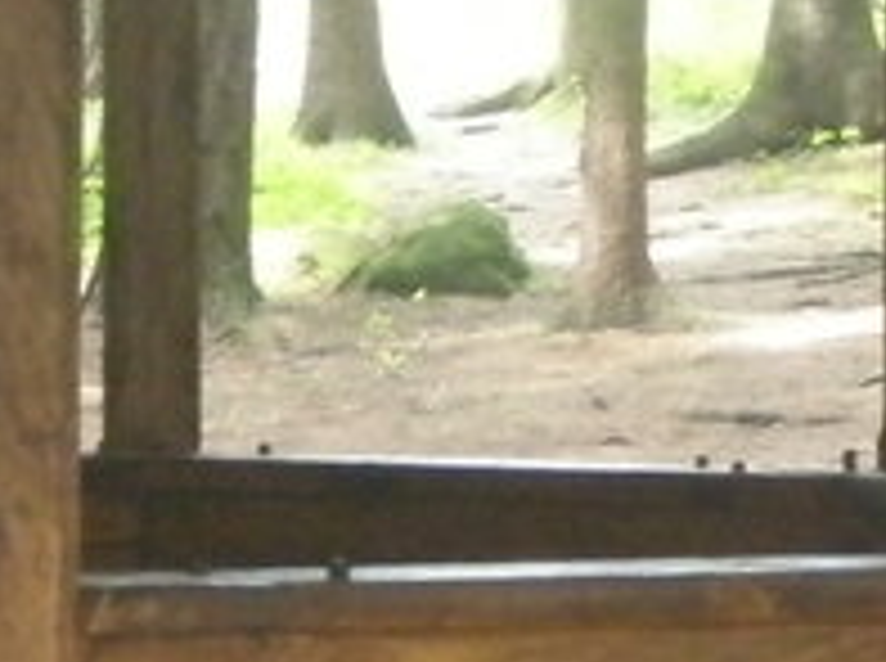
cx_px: 139
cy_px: 383
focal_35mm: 232
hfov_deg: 8.5
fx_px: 5927
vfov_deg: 6.4
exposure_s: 1/30
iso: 400
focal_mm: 6.7
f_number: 3.5
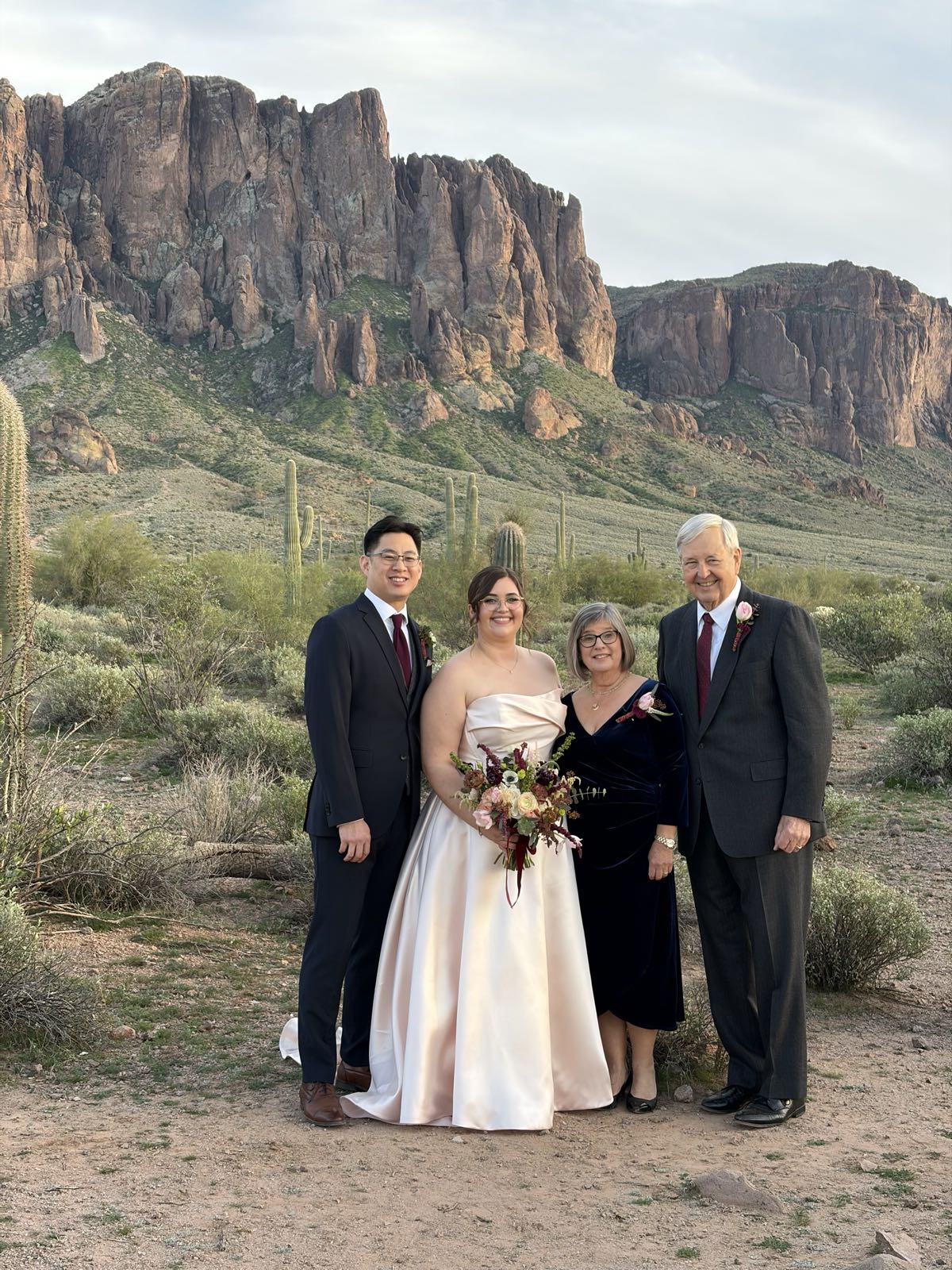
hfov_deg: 28.0
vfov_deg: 36.8
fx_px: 1907
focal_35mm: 52
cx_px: 476
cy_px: 635
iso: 40
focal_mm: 5.96
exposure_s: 1/185
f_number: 1.6
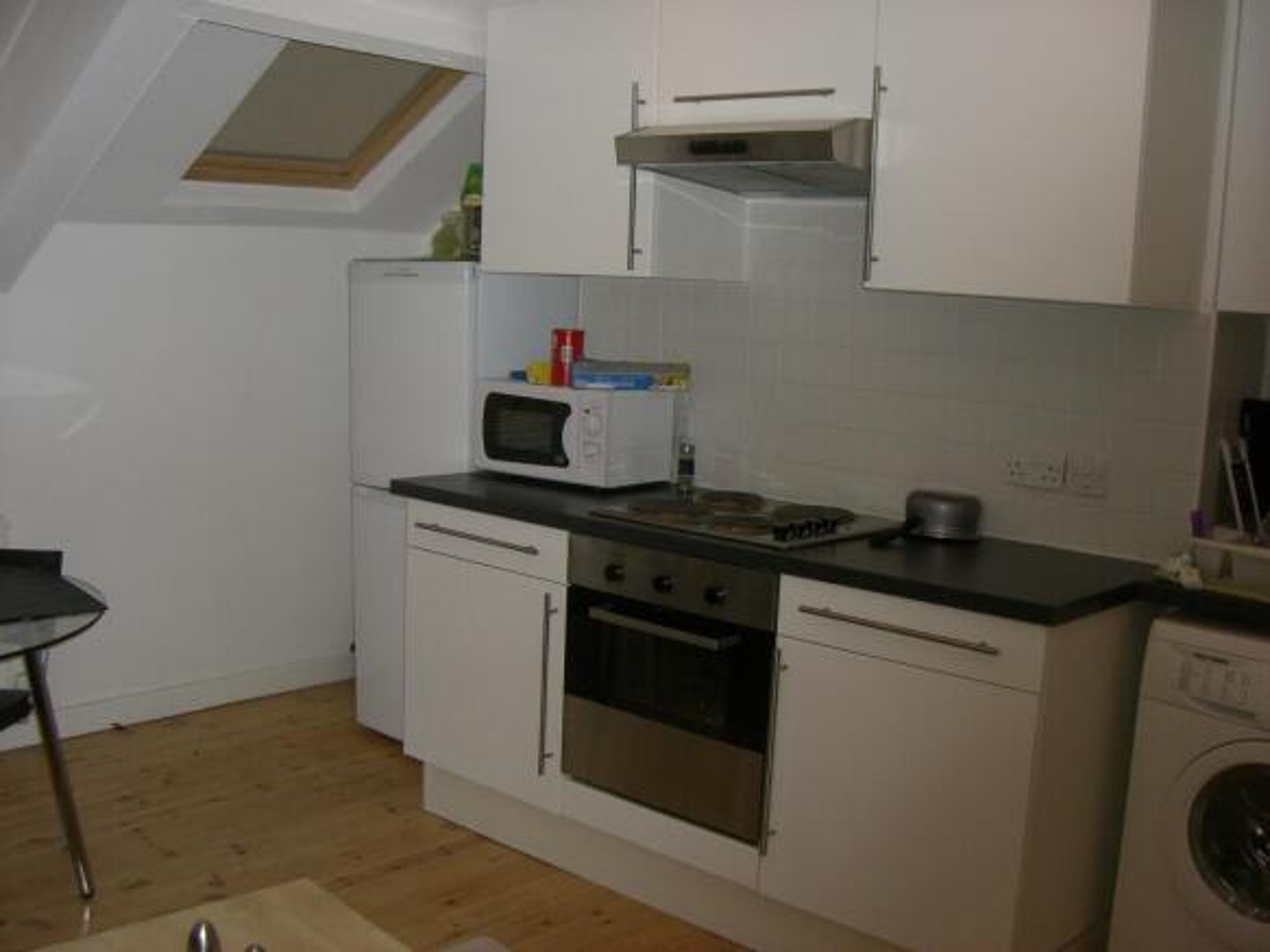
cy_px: 476
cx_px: 635
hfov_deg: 49.0
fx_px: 1394
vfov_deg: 37.7
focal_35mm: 38
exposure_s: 1/60
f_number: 2.7
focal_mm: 6.2
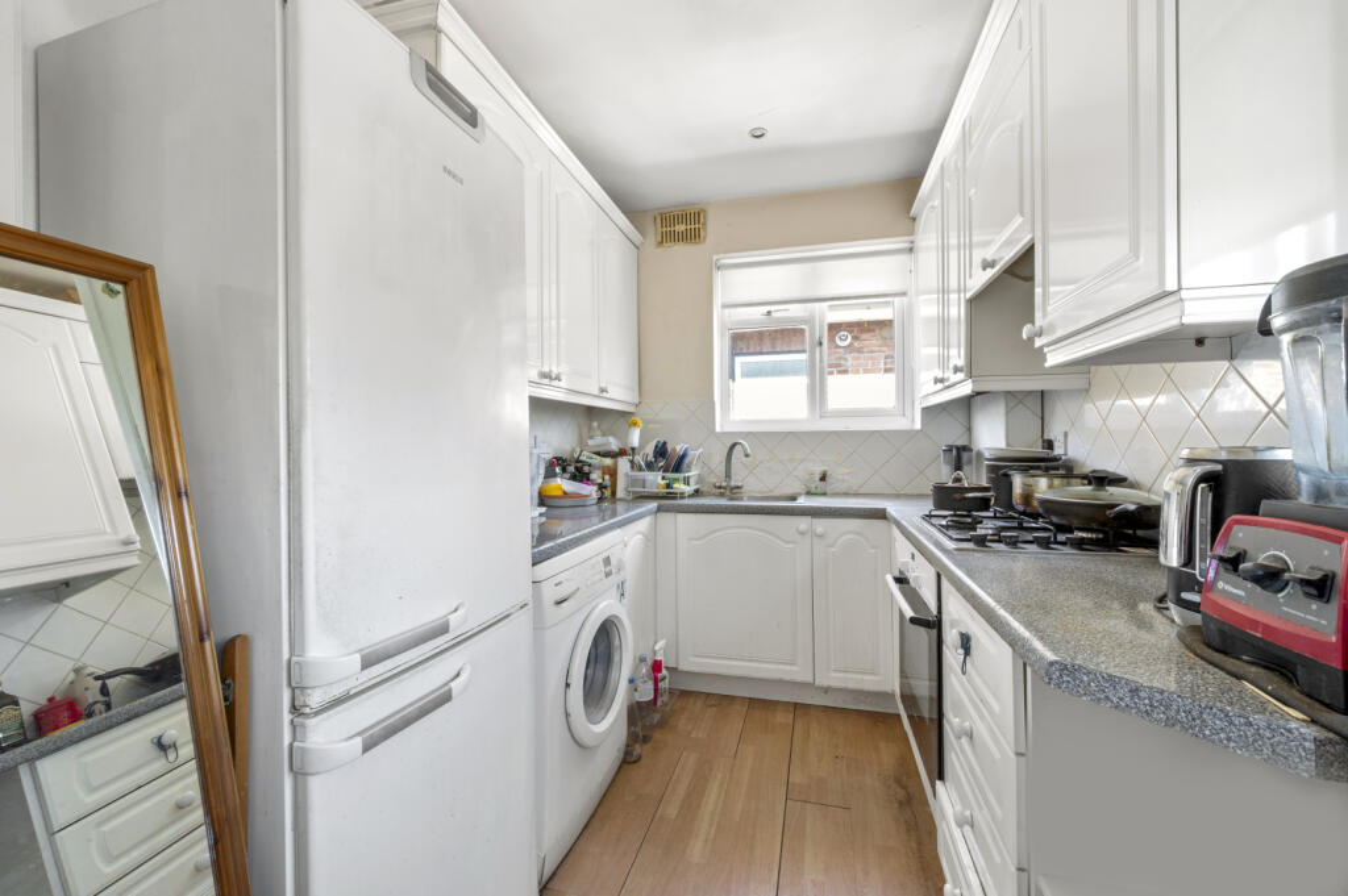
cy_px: 448
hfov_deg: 104.3
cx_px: 674
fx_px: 524
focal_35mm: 14
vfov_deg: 81.1
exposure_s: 2
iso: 200
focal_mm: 14
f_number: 16
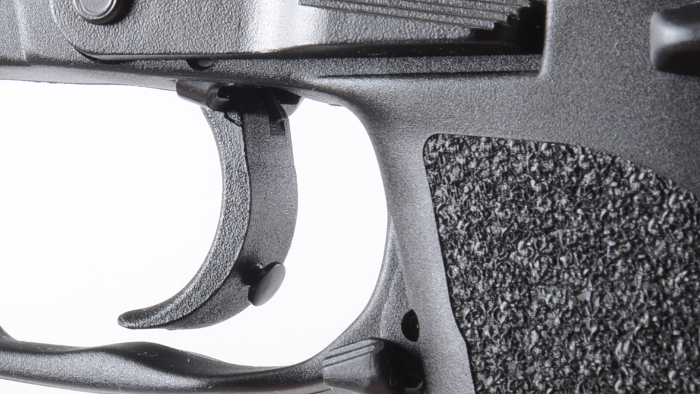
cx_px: 3
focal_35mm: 344
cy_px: -61
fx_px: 6386
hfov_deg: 6.3
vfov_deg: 3.5
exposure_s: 1/200
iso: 160
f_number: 22
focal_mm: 105
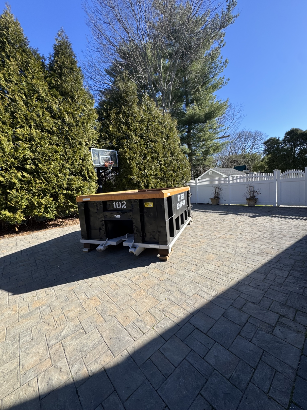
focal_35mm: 14
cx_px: 154
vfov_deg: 102.1
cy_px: 205
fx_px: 166
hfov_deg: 85.7
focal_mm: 2.22
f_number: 2.2
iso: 40
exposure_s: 1/681
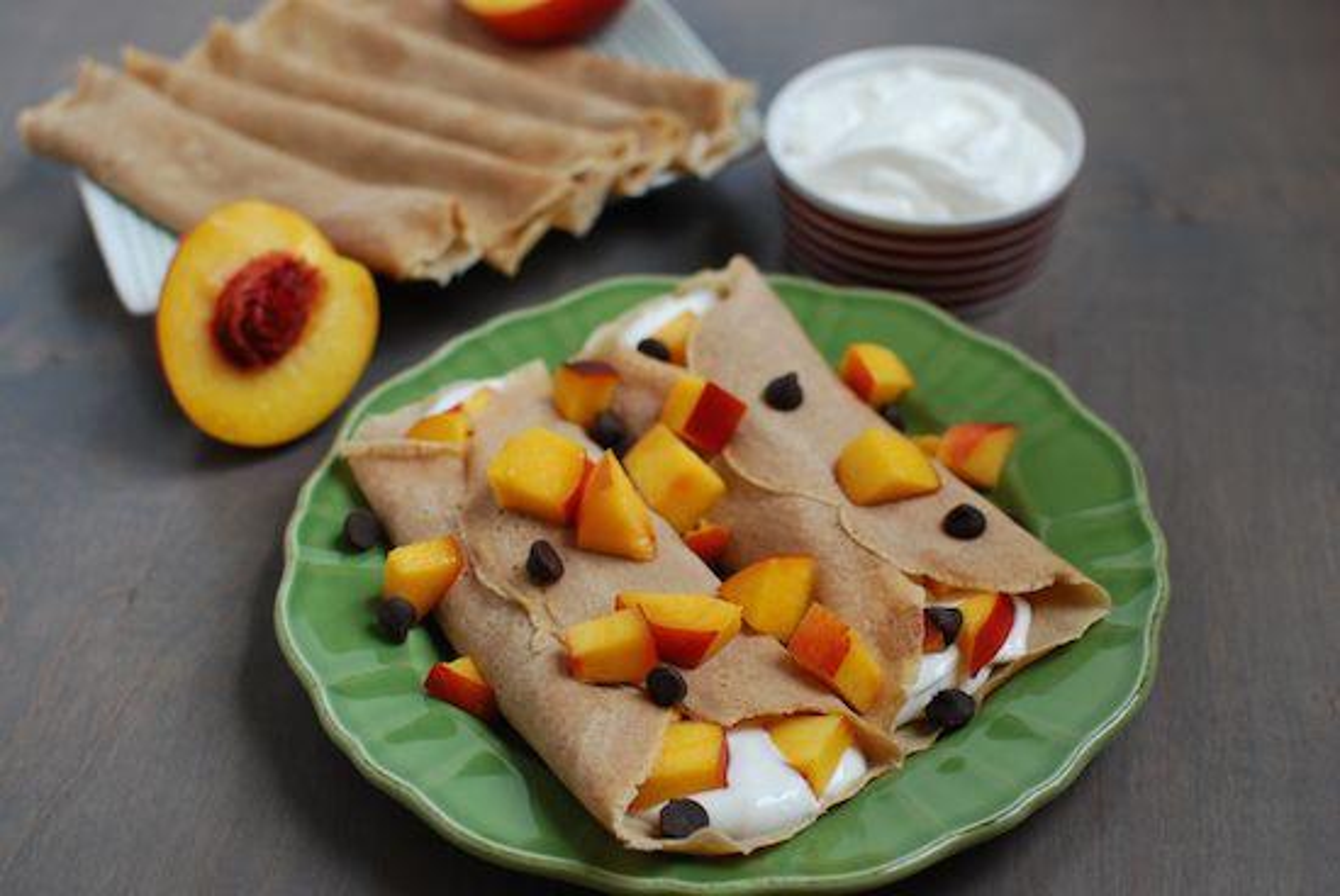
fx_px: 1956
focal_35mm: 52
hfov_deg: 37.8
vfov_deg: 25.8
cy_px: 448
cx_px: 670
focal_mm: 35
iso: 400
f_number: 3.5
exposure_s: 1/80
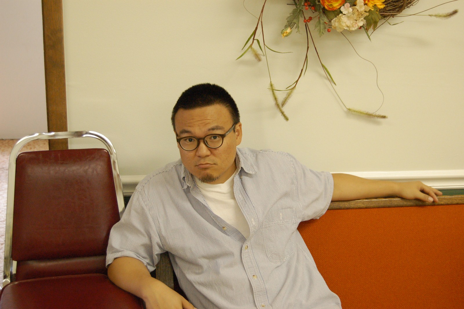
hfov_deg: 35.1
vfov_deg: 23.7
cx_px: 232
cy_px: 154
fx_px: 734
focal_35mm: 57
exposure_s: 1/30
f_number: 4.8
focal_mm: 38
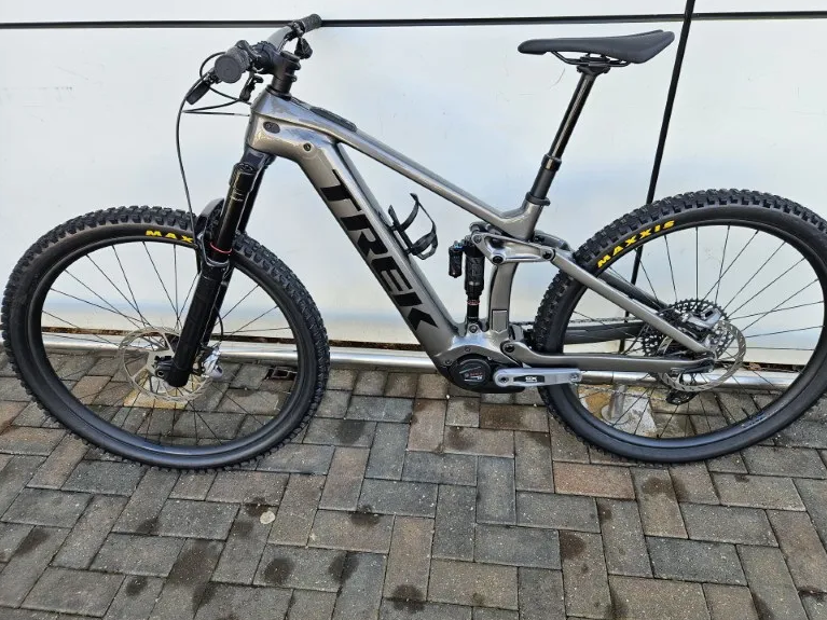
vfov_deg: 56.8
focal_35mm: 24
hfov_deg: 71.6
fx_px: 573
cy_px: 303
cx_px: 429
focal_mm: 5.4
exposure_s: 1/108
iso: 25
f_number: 1.8
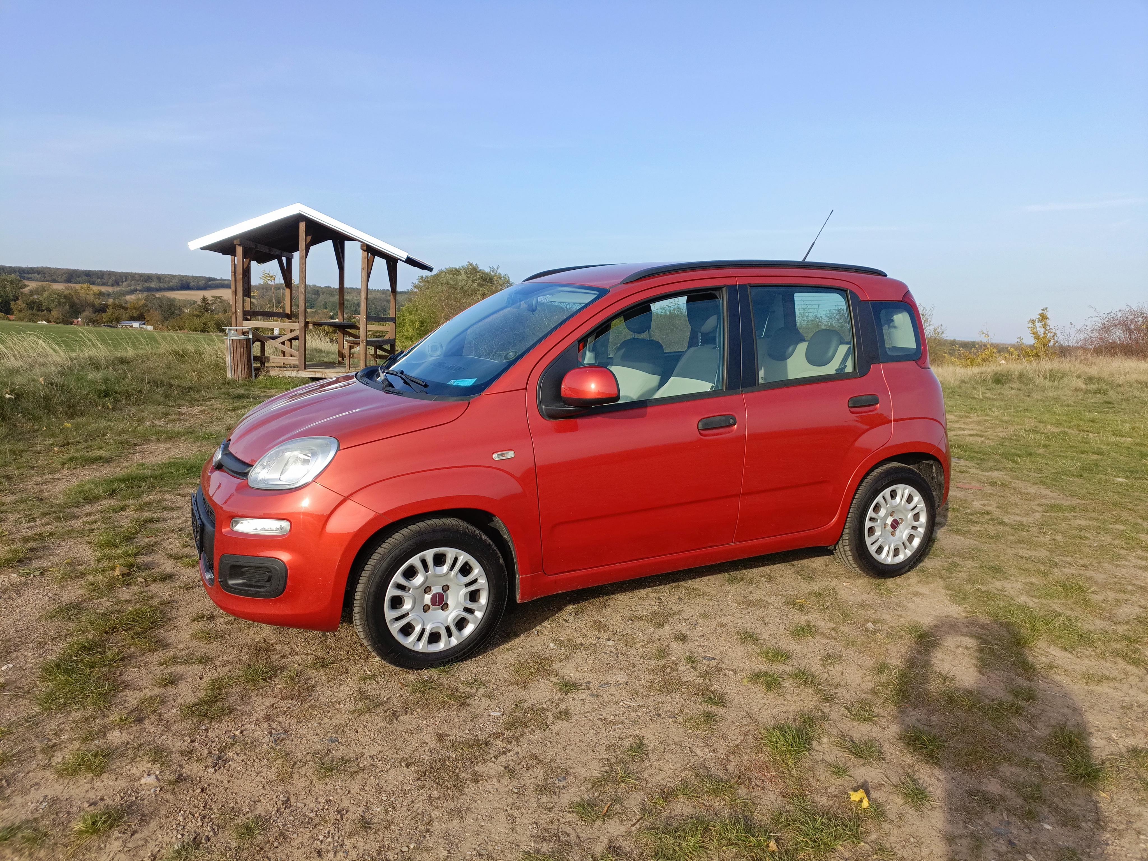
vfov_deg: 54.9
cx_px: 574
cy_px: 430
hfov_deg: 69.4
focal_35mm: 25
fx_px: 829
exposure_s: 1/658
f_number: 1.69
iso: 114
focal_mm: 4.76
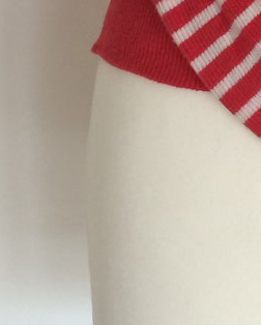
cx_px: 399
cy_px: -212
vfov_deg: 14.5
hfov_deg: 12.2
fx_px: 1156
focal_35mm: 120
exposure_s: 1/30
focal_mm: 4.15
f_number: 2.2
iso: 80
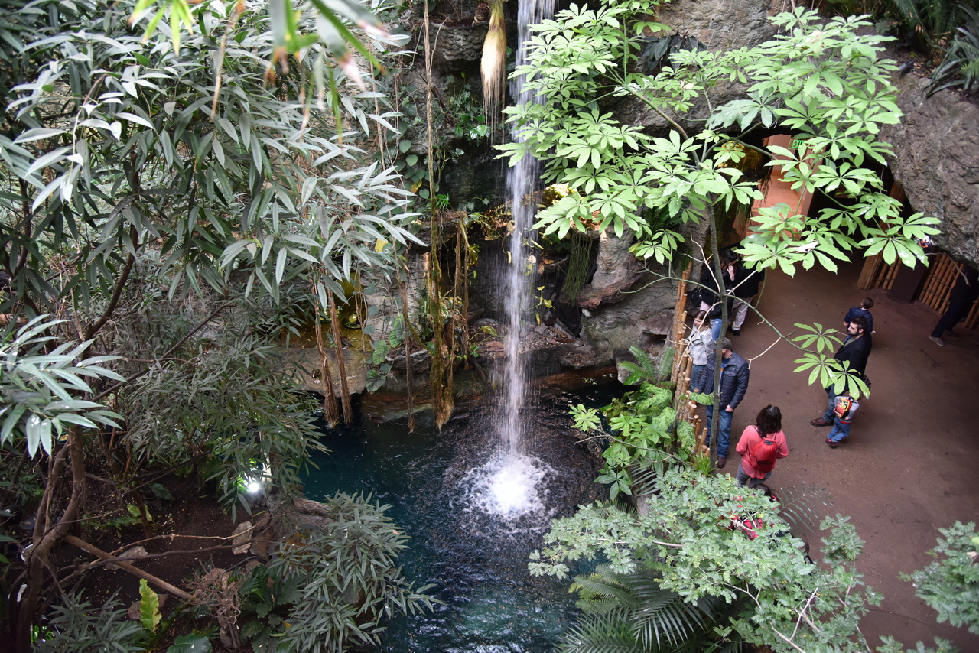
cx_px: 490
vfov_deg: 53.2
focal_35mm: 24
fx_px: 653
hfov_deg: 73.7
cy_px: 326
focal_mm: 24
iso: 1400
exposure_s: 1/50
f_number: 4
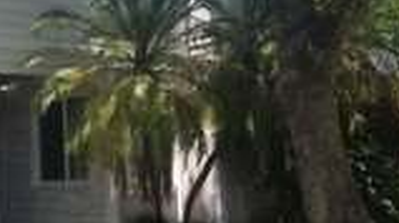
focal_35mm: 76
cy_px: 110
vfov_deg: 15.8
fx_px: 803
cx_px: -77
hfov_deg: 25.2
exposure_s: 1/1204
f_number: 1.7
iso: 50
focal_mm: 4.3
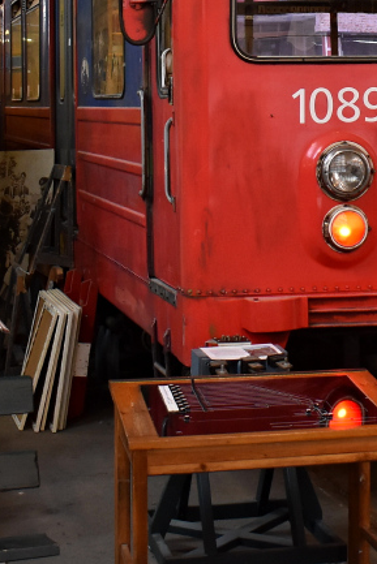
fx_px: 1271
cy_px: 68
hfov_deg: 16.6
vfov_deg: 24.4
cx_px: 348
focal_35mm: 81
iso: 900
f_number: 3.5
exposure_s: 1/60
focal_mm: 18
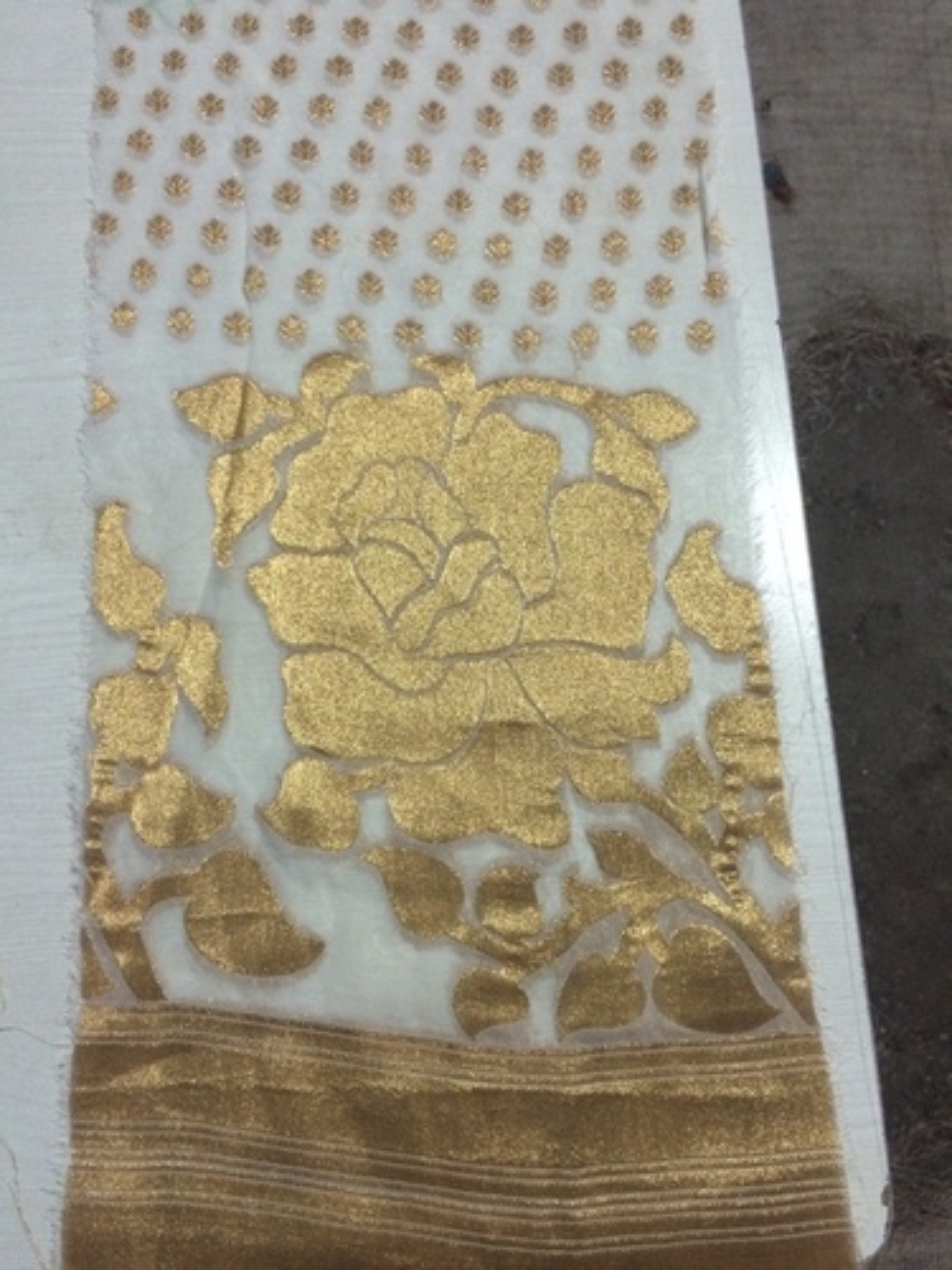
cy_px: 635
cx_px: 476
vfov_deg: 61.7
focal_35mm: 29
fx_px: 1063
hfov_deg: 48.2
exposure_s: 1/30
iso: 200
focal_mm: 4.15
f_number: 2.2
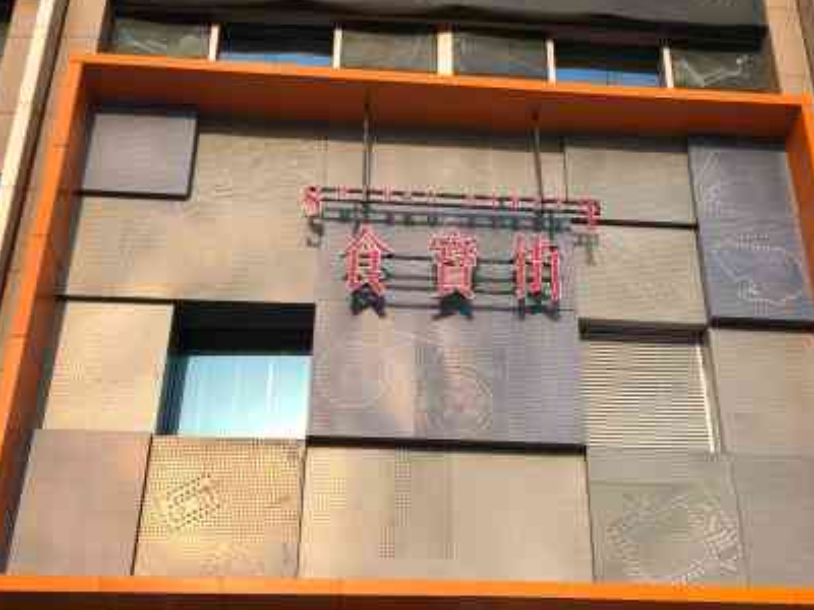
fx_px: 1152
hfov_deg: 38.9
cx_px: 456
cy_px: 231
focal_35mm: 49
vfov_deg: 29.6
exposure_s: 1/1919
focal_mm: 4
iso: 20
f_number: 1.8
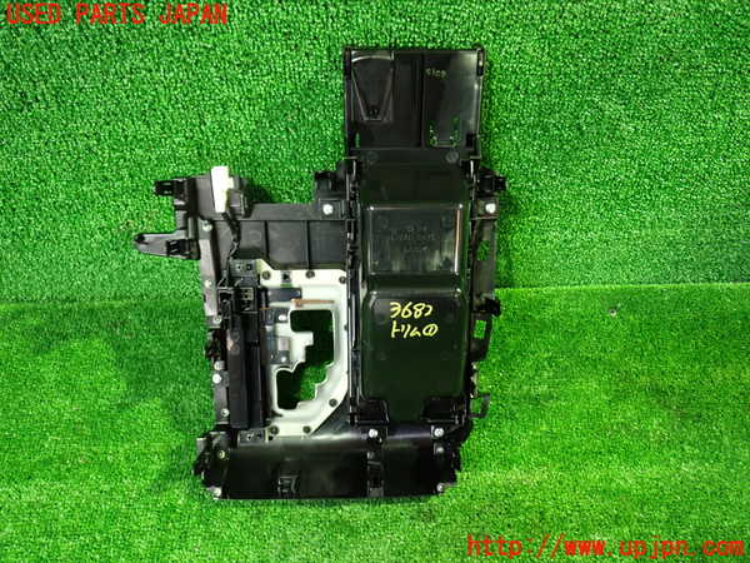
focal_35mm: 30
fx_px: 650
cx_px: 375
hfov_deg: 60.0
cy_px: 282
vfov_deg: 46.8
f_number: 2.3
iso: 800
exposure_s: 1/25
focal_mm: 5.4
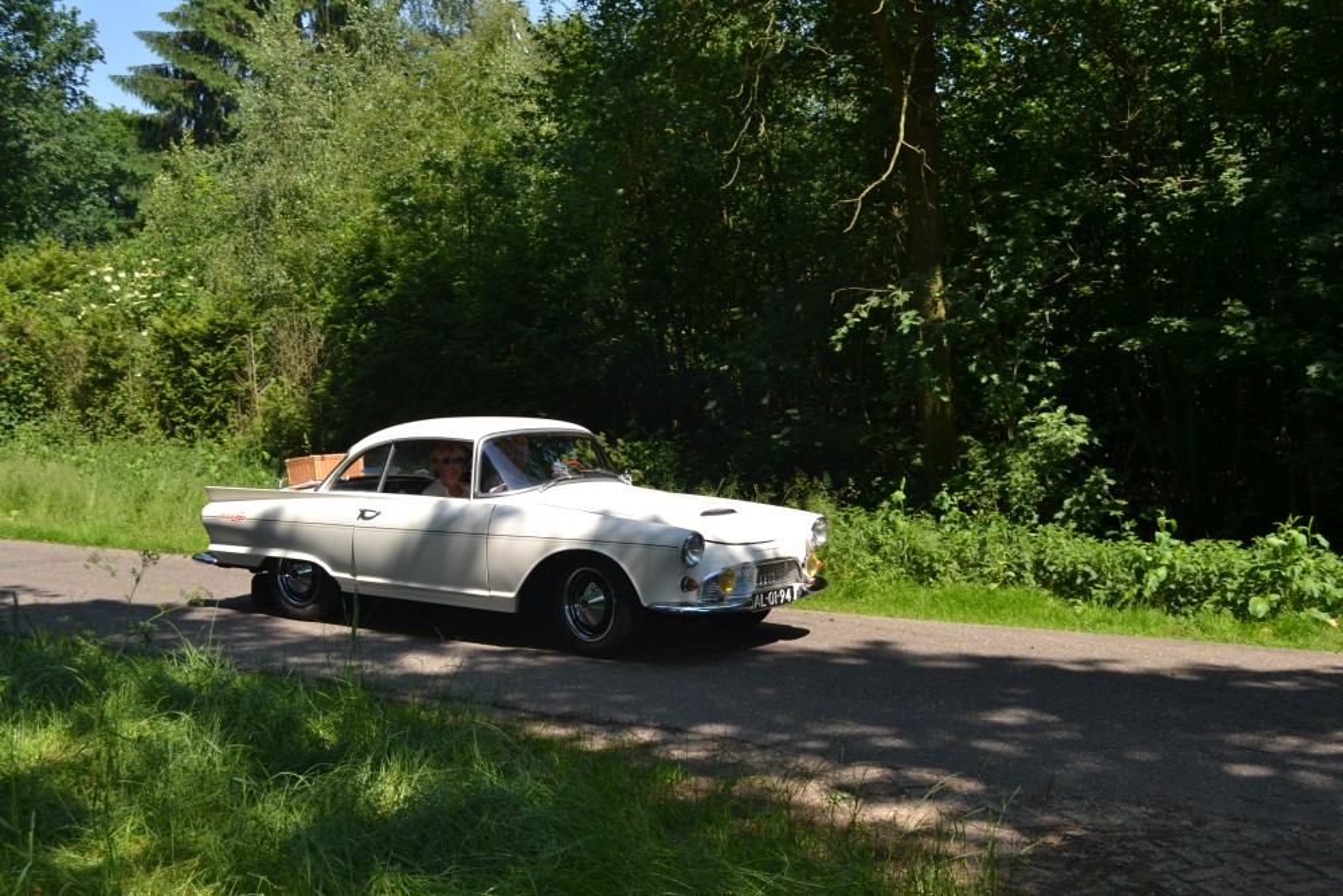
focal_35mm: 39
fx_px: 1455
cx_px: 672
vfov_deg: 34.2
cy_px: 448
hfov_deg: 49.5
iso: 100
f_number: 7.1
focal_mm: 26
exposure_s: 1/200
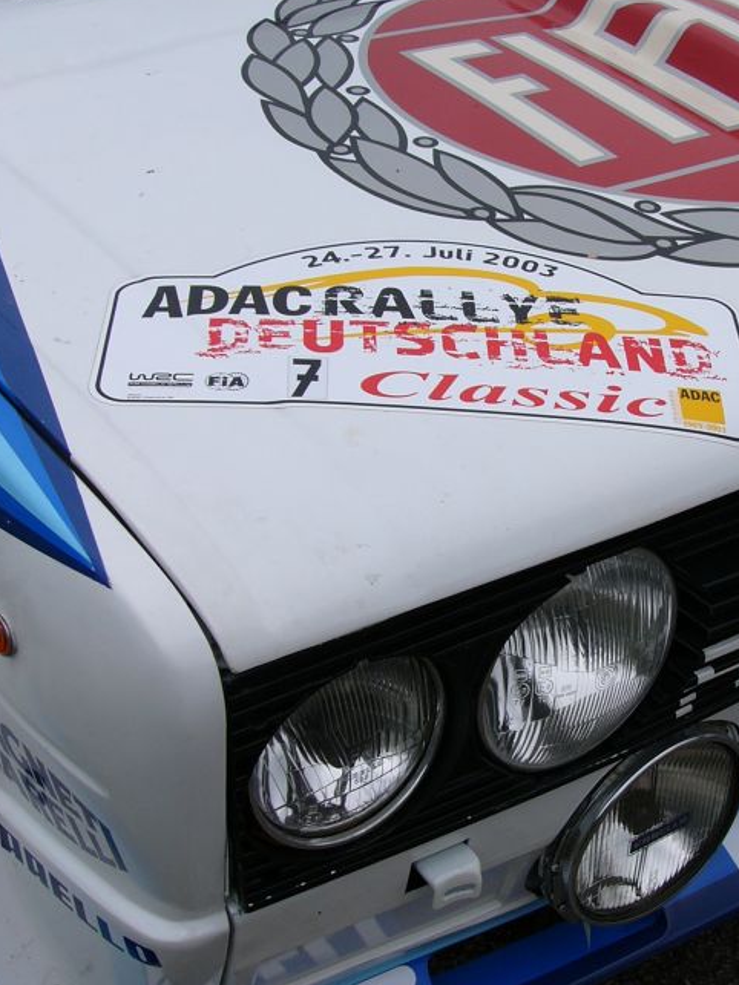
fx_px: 1595
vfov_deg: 34.3
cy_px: 427
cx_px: 566
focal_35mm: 56
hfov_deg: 25.7
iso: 50
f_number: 4
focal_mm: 6
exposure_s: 1/400
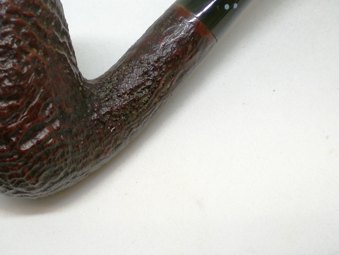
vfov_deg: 24.2
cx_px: 178
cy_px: 73
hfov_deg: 32.2
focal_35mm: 60
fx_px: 588
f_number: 3.1
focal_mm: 6.3
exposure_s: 1/60
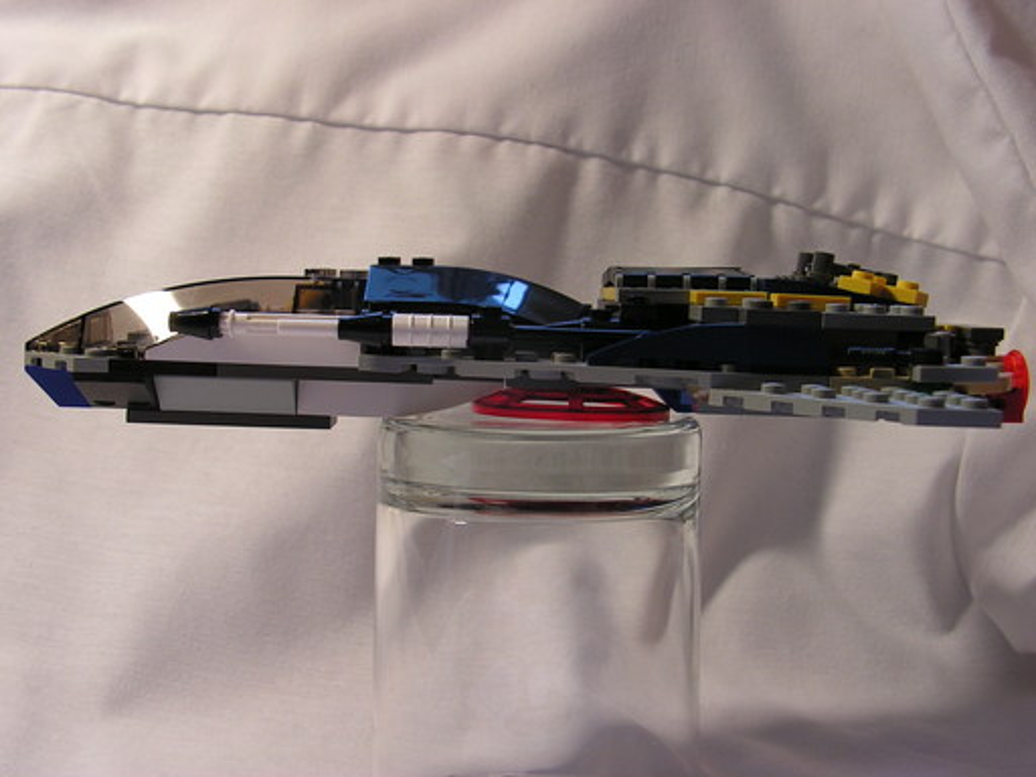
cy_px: 388
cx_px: 518
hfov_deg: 42.1
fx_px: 1347
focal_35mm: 45
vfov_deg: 32.2
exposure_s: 1/40
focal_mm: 7.6
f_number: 3.2
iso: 80
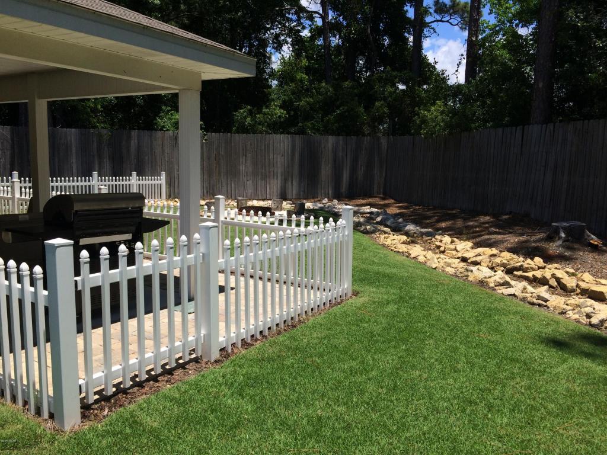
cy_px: 228
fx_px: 509
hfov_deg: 61.7
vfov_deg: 48.2
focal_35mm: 29
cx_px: 304
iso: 32
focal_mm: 4.15
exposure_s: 1/1953
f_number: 2.2
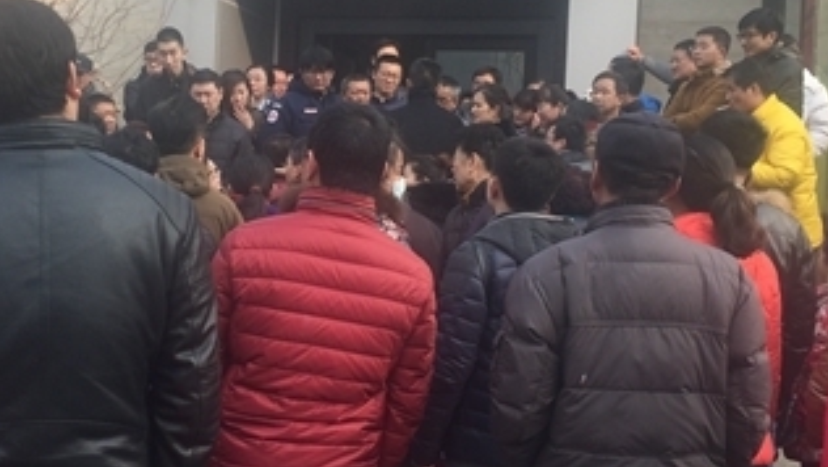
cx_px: 314
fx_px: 1098
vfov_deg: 23.9
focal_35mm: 50
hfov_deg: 41.0
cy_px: 185
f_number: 2.2
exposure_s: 1/549
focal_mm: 4.15
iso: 32
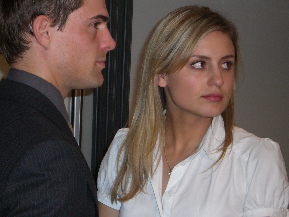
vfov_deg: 13.0
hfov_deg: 17.3
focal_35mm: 114
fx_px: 952
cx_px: 144
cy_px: 108
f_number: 5.2
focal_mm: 18.6
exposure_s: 1/60
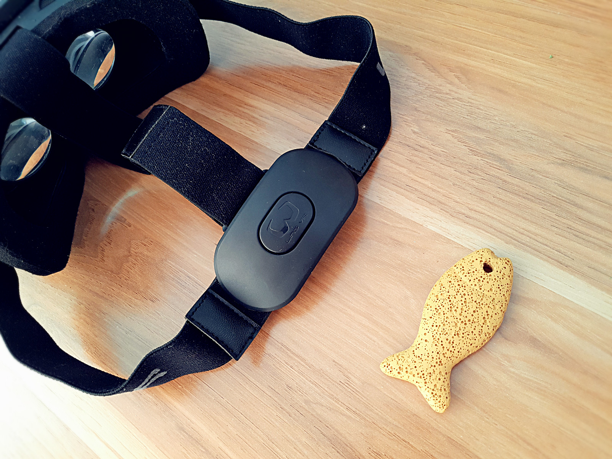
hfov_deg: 58.4
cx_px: 306
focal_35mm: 31
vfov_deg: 45.4
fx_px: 548
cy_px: 230
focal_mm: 4.73
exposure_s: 1/33
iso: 125
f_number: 2.2
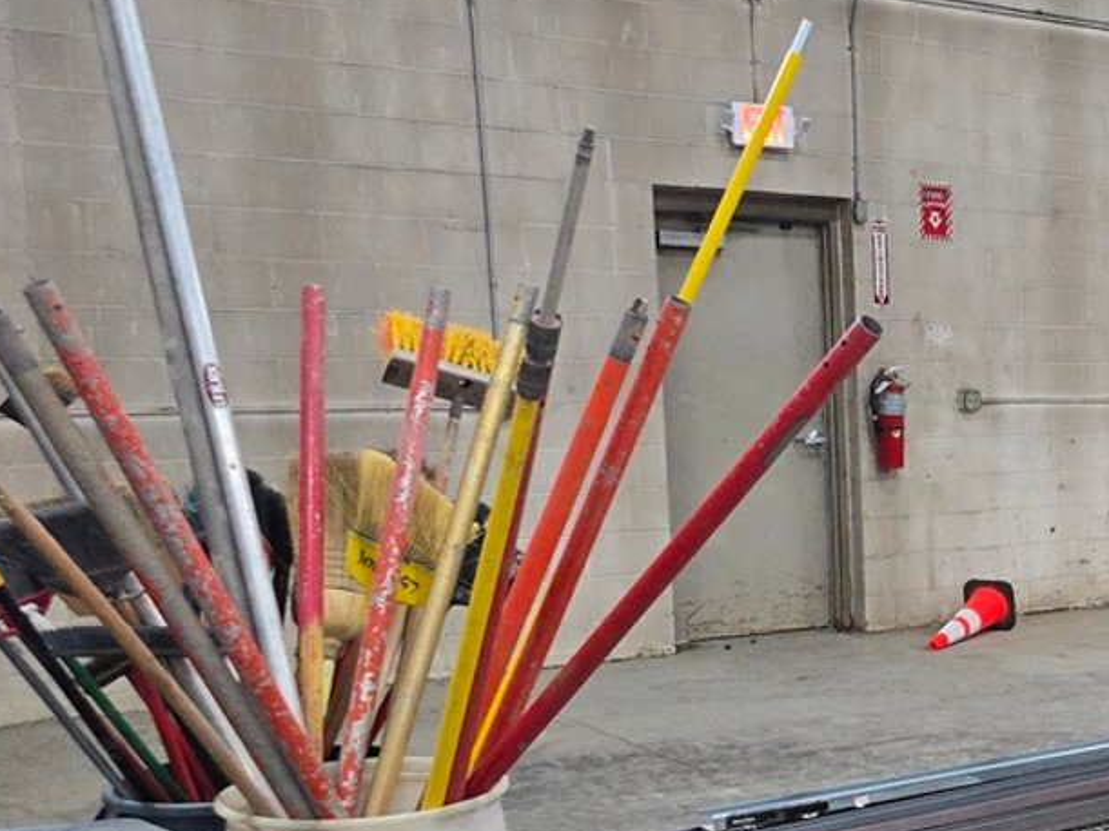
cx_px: 1324
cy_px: 669
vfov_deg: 25.2
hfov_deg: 29.2
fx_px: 1826
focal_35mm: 57
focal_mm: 6.3
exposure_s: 1/120
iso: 400
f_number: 1.7
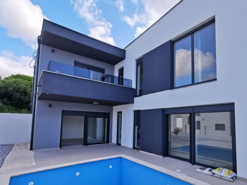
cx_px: 148
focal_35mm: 20
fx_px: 143
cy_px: 110
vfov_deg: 65.4
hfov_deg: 80.8
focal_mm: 2.35
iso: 50
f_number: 2.2
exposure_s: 1/504
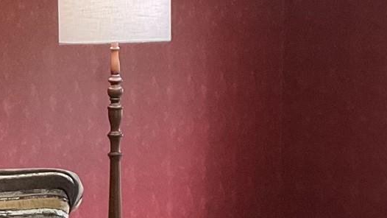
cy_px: 189
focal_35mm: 123
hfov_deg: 16.9
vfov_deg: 9.8
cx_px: -39
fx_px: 1262
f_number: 1.8
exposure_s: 1/60
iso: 250
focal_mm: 3
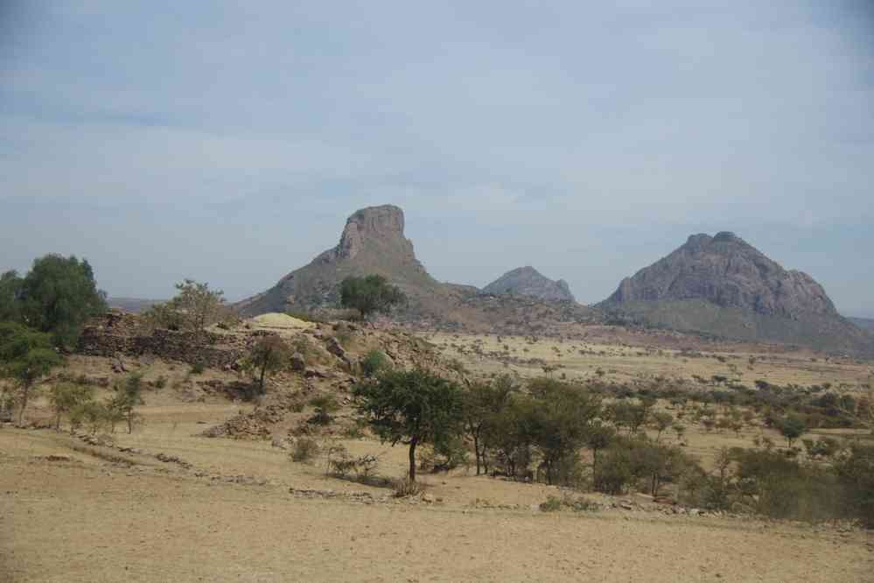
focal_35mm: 49
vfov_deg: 27.5
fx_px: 1190
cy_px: 292
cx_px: 437
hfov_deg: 40.3
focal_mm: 32.5
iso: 1600
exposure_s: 1/8000
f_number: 4
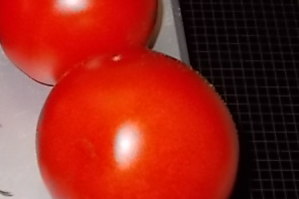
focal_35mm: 130
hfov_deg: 15.4
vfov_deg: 10.5
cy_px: 70
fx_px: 1080
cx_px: -15
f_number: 4.9
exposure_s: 1/30
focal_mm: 10.3
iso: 200
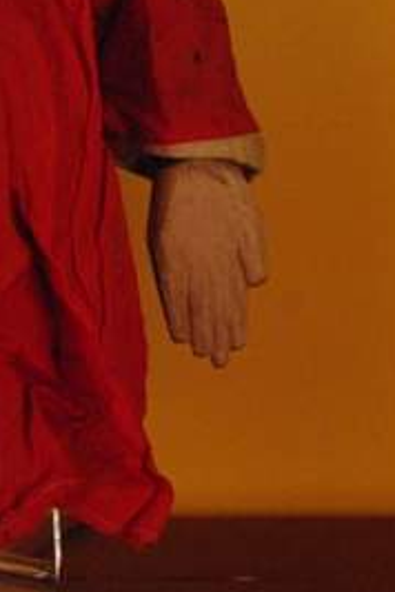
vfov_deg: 20.9
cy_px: -47
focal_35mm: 93
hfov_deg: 14.1
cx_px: -119
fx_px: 1531
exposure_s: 1/60
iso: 1600
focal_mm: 21.25
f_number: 5.6
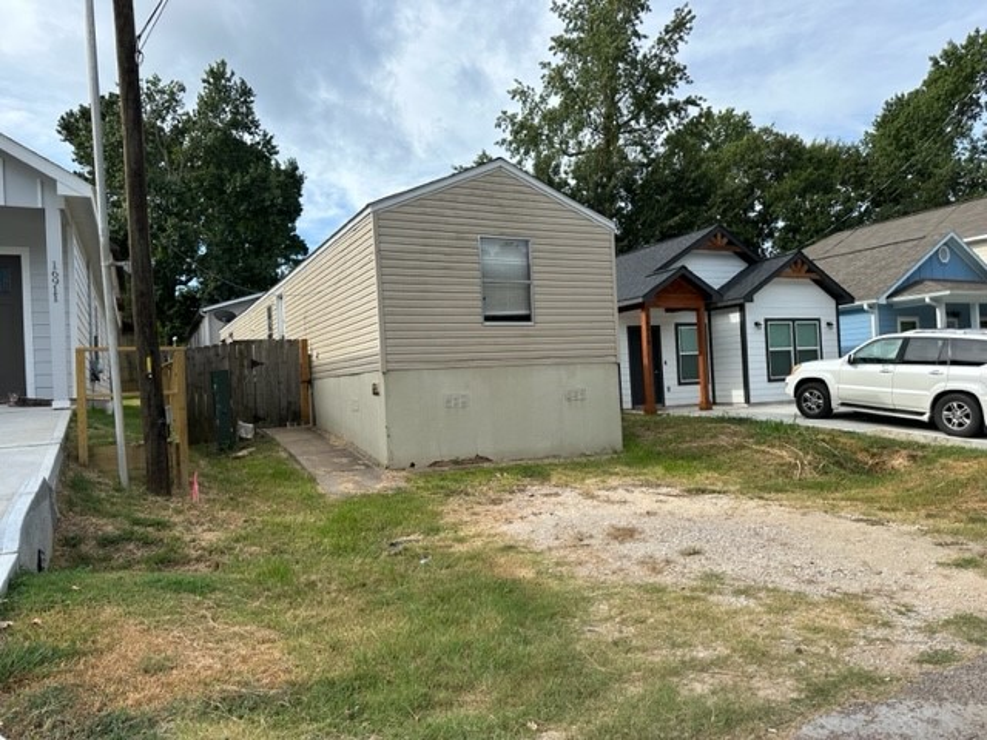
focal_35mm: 24
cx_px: 494
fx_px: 684
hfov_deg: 71.6
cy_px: 370
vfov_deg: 56.8
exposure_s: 1/2469
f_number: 1.78
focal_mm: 6.86
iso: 80
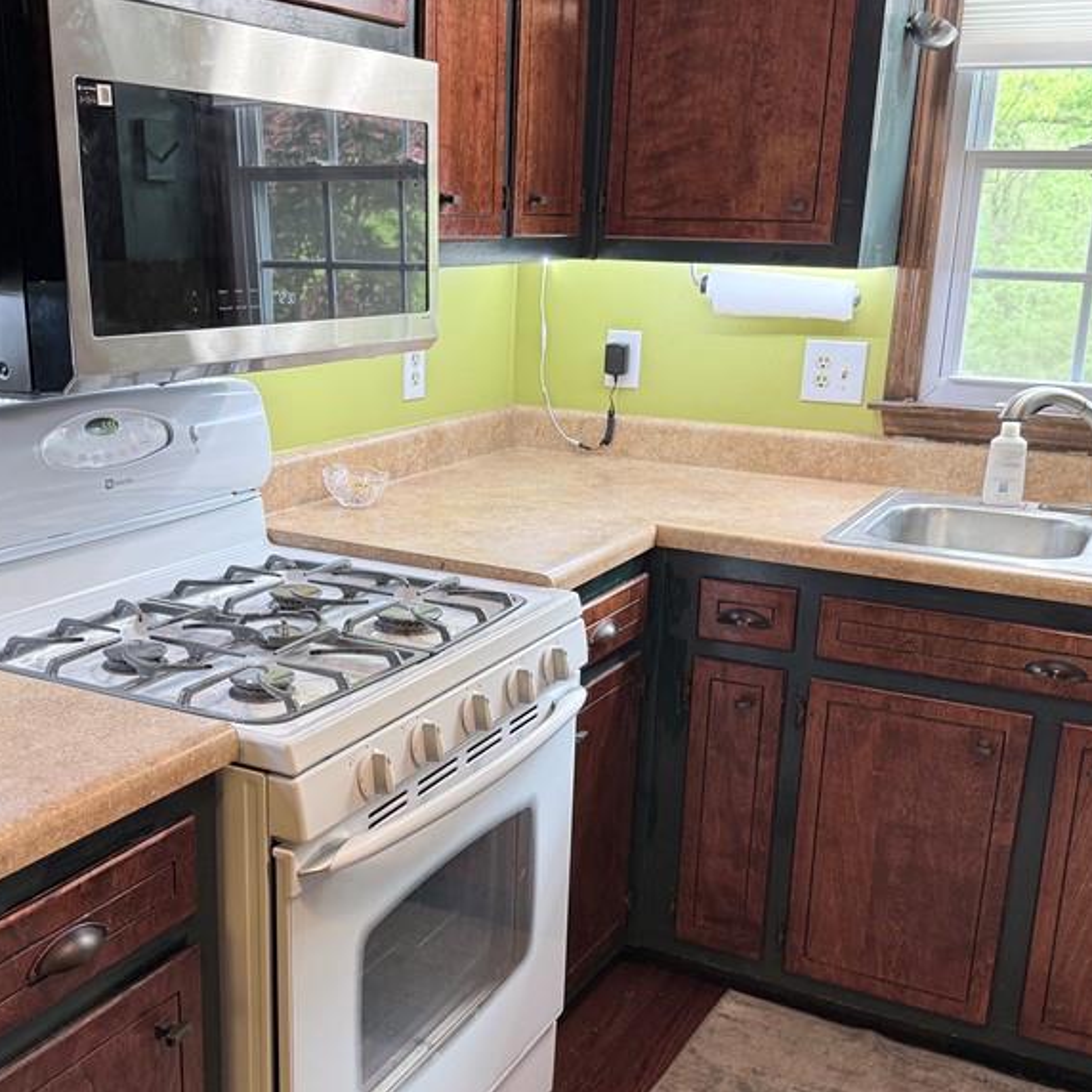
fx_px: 1356
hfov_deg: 43.8
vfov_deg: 43.7
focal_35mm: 38
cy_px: 640
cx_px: 475
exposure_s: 1/60
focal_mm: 6.76
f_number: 1.78
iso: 125
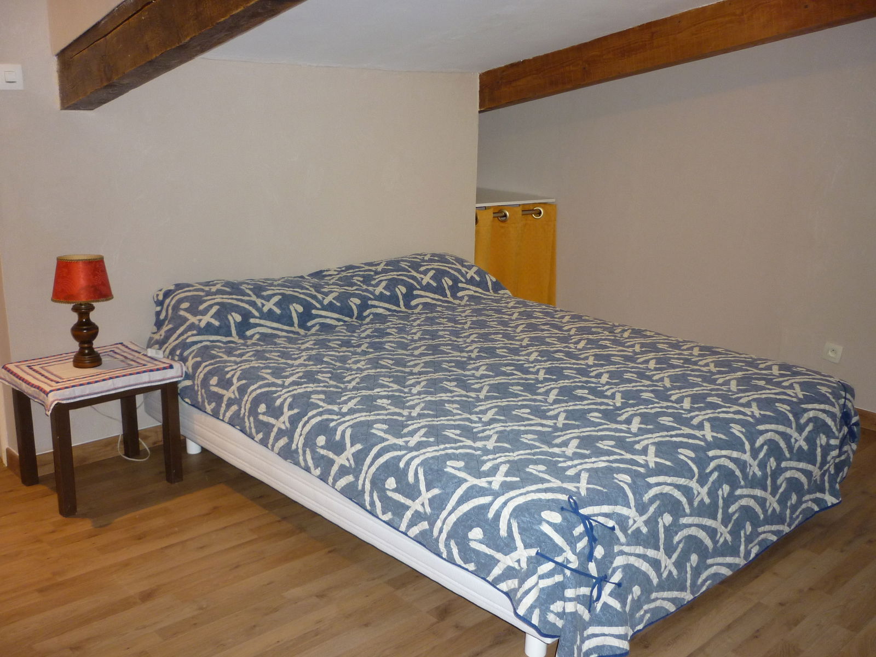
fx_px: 835
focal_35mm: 33
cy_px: 328
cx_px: 438
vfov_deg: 42.9
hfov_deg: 55.4
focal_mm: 5.5
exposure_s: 1/30
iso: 200
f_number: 2.8
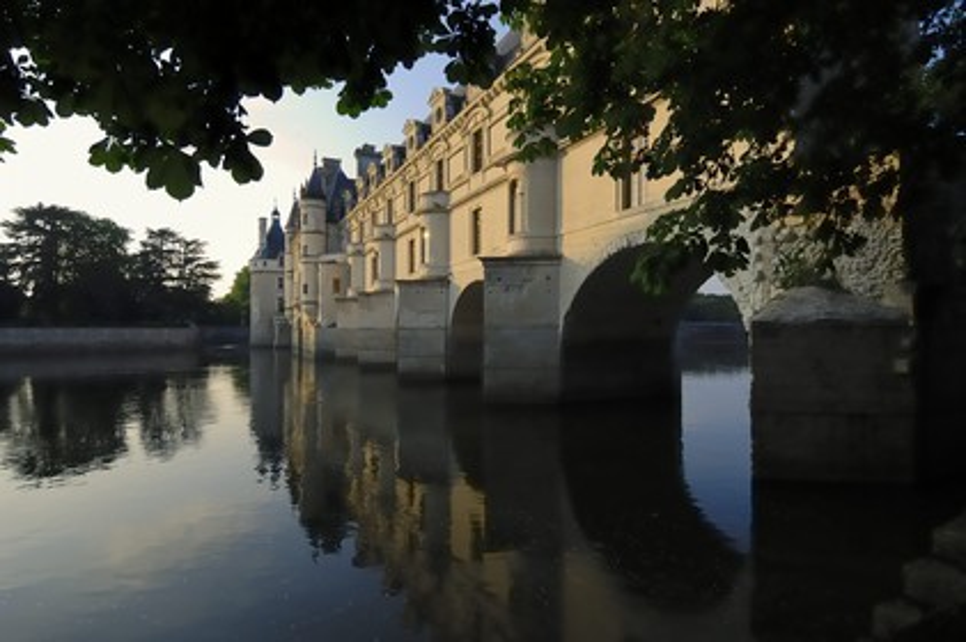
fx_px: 483
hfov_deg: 90.0
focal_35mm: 18
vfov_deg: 67.3
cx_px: 483
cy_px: 321
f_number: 5
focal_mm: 12
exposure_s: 1/160
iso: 100
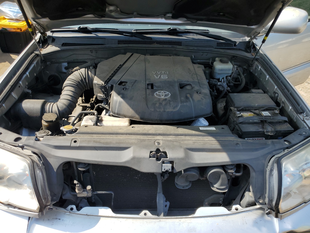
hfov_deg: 67.3
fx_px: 233
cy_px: 116
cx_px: 155
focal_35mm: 26
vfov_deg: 53.1
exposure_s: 1/1250
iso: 50
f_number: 1.5
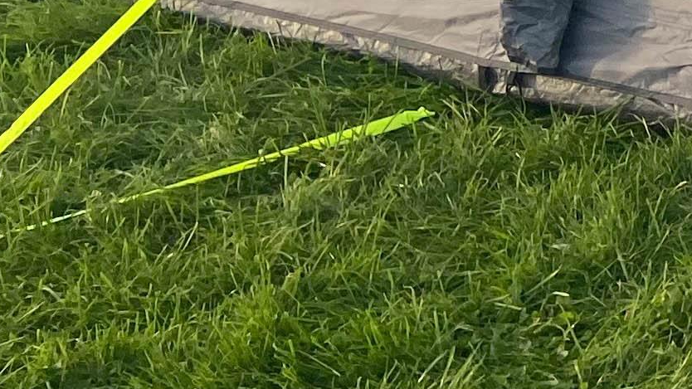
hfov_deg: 13.4
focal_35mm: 137
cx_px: 1400
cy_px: -487
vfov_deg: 8.3
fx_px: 2514
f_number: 1.8
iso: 32
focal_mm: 4.25
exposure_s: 1/573
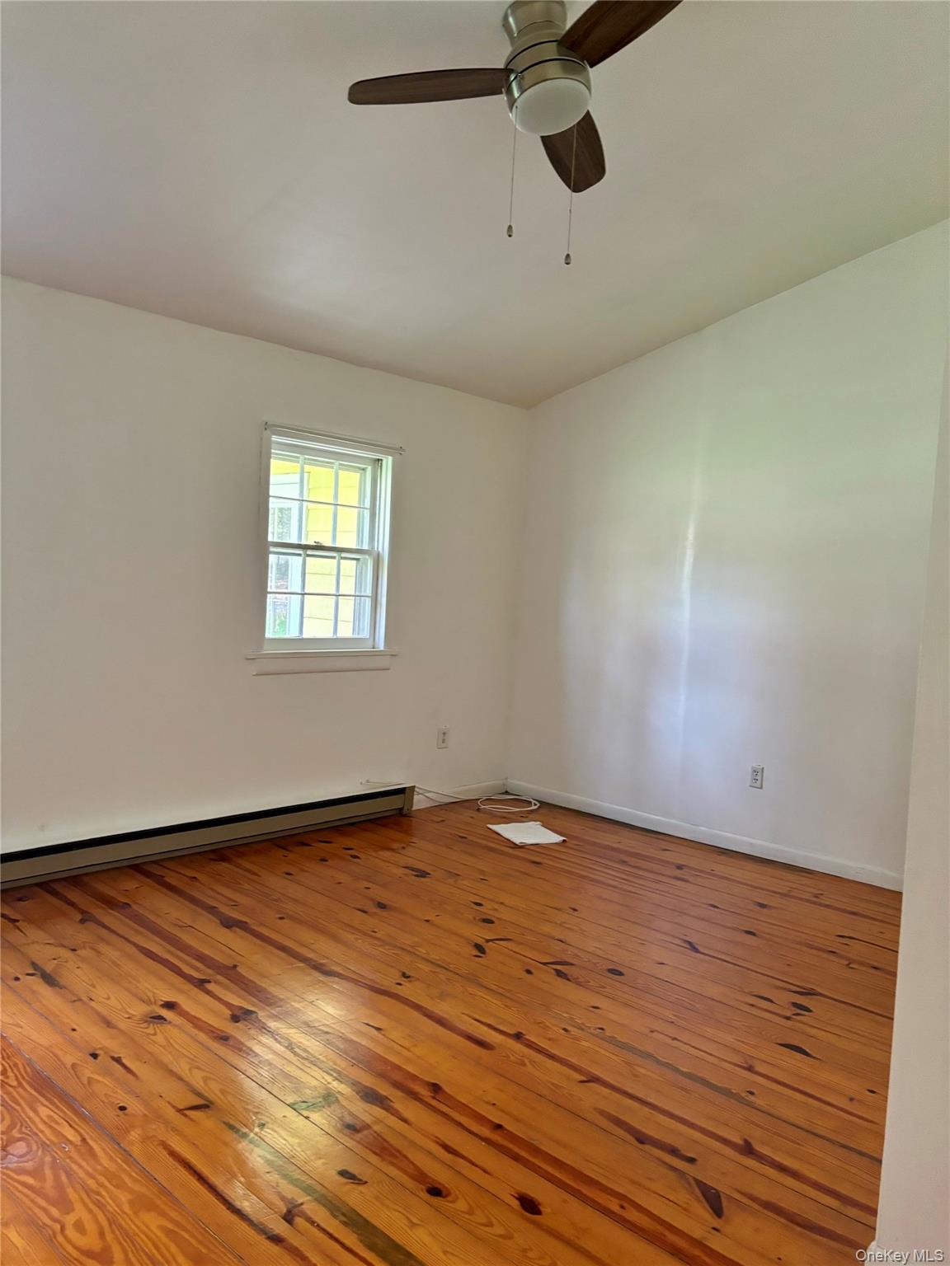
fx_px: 951
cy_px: 633
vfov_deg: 67.3
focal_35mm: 26
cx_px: 475
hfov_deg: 53.1
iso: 320
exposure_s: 1/60
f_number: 1.6
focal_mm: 5.96
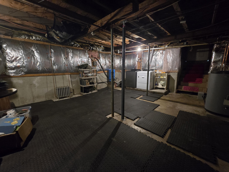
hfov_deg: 106.2
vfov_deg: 89.9
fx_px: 86
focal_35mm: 13
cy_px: 86
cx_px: 114
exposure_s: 1/24
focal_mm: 2.2
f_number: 2.2
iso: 1250
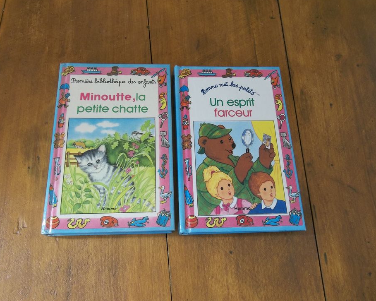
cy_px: 150
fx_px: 323
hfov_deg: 60.4
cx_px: 181
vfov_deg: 50.0
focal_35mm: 29
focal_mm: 4.9
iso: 84
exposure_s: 1/30
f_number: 3.5
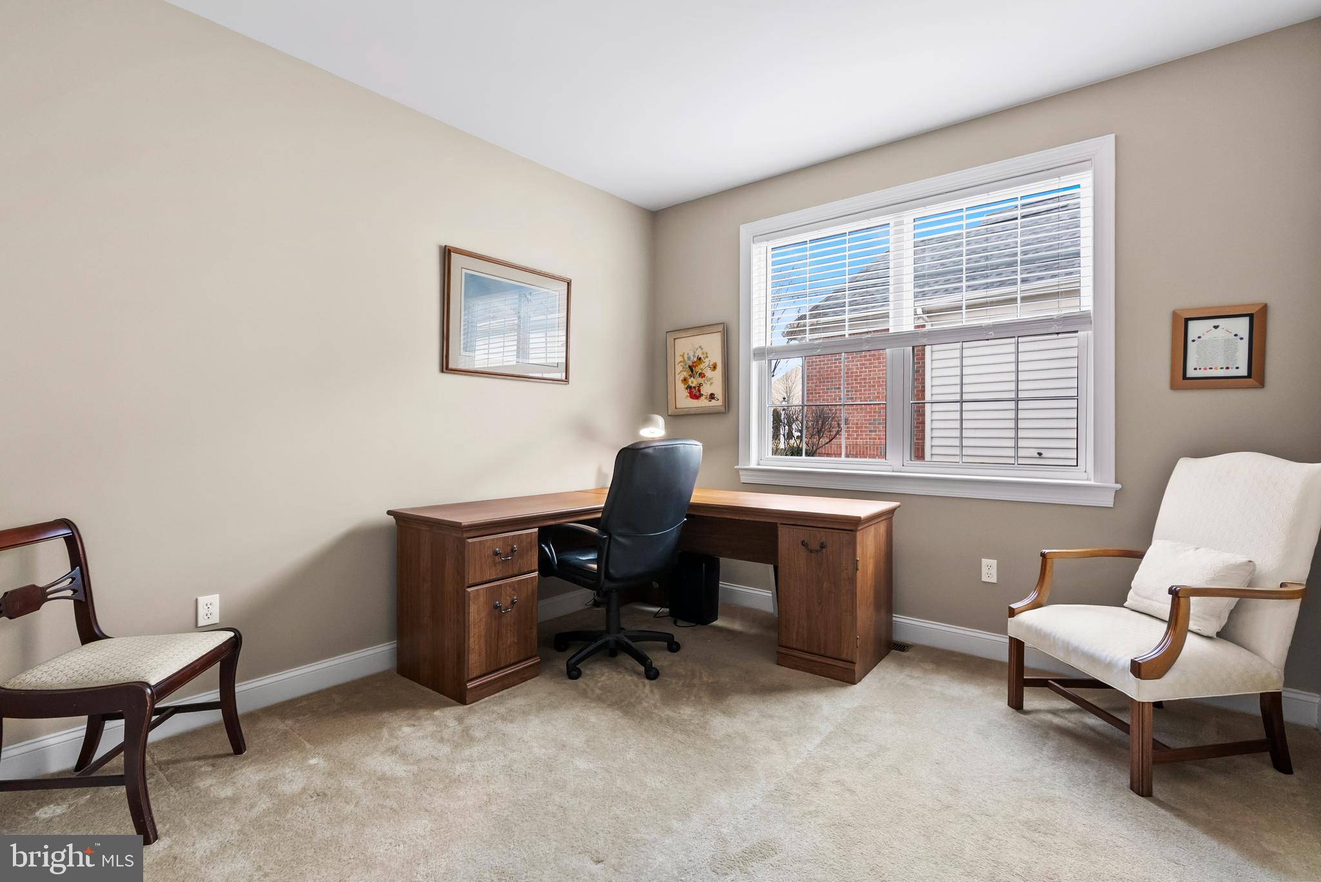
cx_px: 660
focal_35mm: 16
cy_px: 441
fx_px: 587
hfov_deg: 96.7
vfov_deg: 73.8
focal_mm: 16
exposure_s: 1/25
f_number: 8
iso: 1600
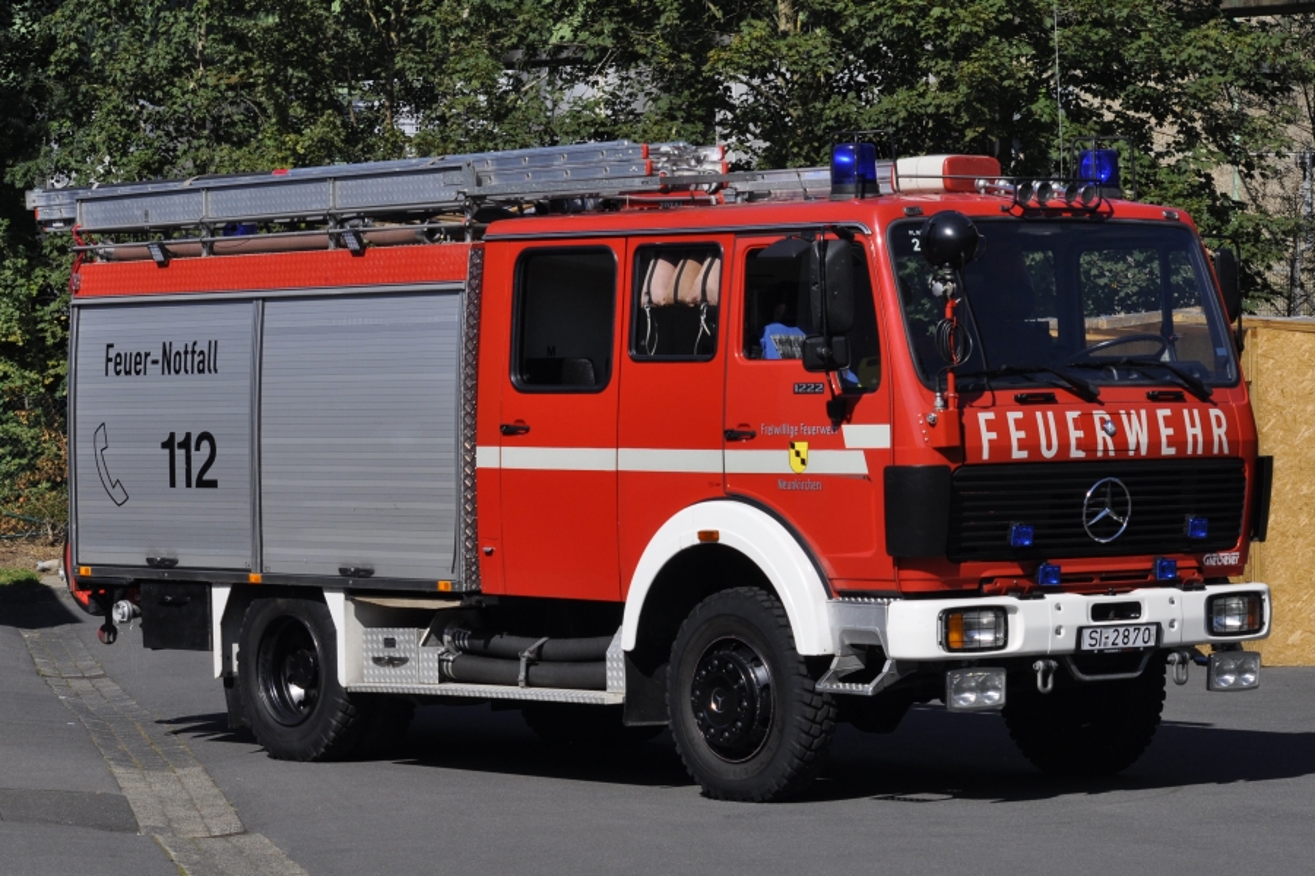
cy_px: 438
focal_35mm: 105
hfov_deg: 19.5
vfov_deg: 13.0
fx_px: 3835
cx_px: 658
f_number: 10
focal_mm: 70
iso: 500
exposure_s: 1/1250
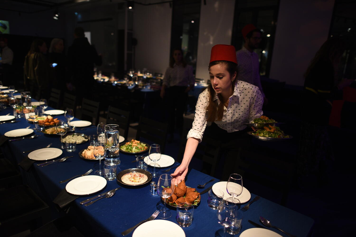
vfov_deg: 53.2
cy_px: 118
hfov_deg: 73.7
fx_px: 237
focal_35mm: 24
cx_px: 178
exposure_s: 1/250
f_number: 1.8
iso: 640
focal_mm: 24
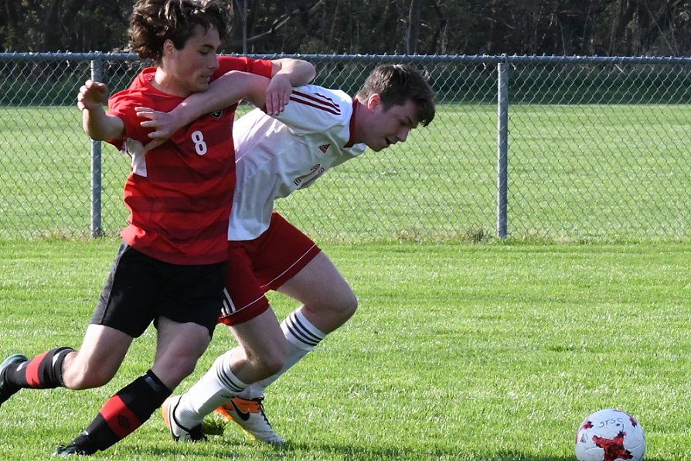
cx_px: 346
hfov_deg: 10.5
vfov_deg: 7.0
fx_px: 3743
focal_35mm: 195
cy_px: 230
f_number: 16
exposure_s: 1/1000
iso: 2800
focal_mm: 130
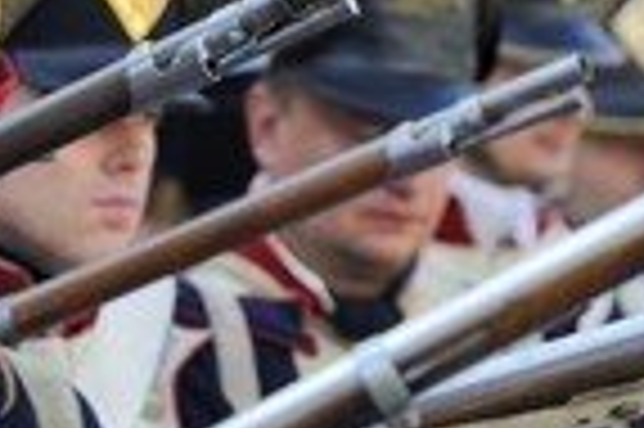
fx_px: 6844
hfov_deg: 5.4
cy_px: 302
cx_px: -14
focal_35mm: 383
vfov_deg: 3.6
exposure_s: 1/200
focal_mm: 130
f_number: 4
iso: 200
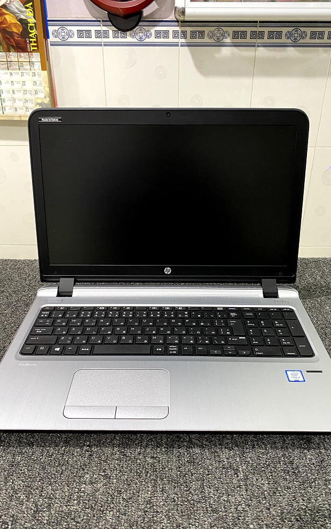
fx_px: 404
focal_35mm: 28
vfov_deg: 66.5
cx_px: 169
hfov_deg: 44.5
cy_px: 268
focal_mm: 4.25
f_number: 1.8
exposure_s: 1/50
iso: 160
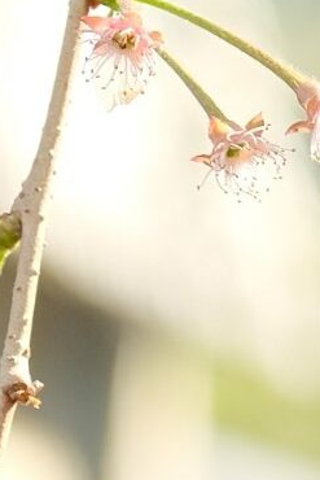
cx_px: -109
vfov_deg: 4.8
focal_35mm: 432
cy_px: 559
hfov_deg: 3.2
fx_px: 5754
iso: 400
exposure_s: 1/320
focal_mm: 42.9
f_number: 4
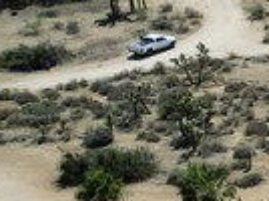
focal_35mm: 184
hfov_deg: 7.9
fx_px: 1427
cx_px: 1000
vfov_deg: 8.0
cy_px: 159
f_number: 1.7
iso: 110
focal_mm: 6.72
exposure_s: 1/320
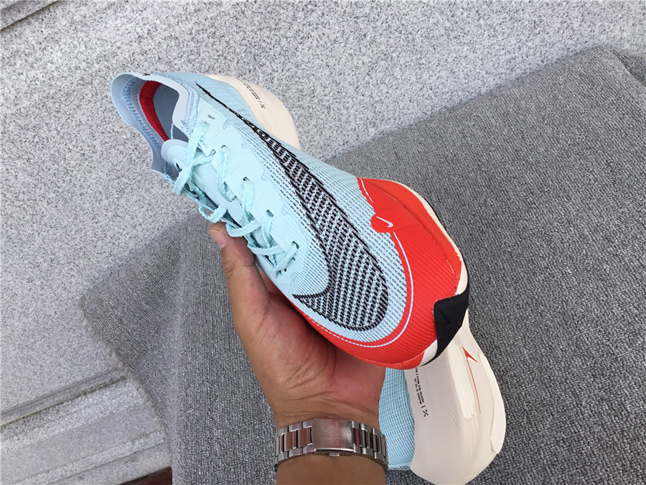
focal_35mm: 31
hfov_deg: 58.4
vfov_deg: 45.4
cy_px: 242
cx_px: 323
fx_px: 579
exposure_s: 1/411
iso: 25
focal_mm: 3.3
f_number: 2.4
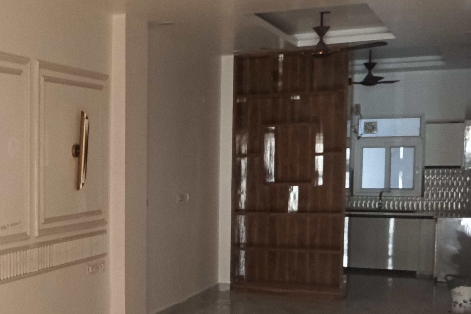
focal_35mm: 60
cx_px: -6
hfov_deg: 30.8
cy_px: 227
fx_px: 785
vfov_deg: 22.5
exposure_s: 1/25
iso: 1449
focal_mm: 4.22
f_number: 1.8
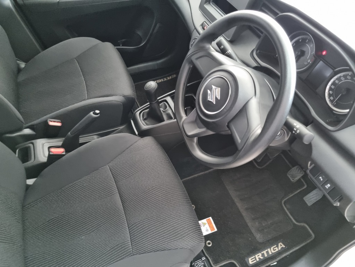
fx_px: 267
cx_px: 178
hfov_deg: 67.3
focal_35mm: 26
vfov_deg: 53.1
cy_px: 134
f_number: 1.8
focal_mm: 5.4
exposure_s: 1/33
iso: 640
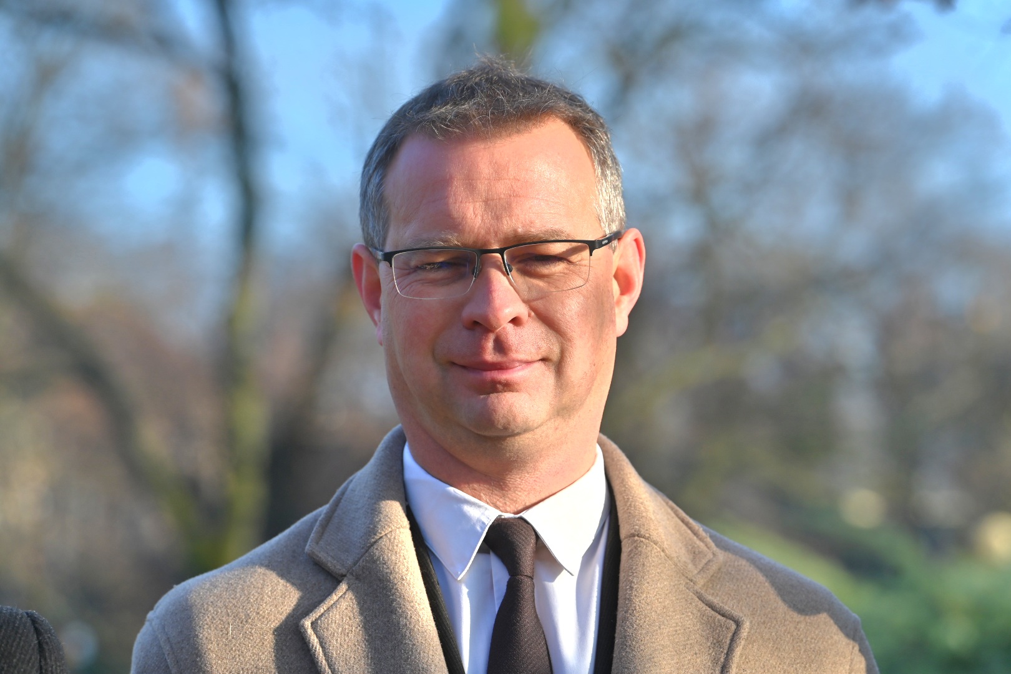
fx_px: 3791
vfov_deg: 10.2
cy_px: 337
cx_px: 506
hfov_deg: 15.2
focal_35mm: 135
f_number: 5.6
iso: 100
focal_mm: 135
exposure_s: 1/400
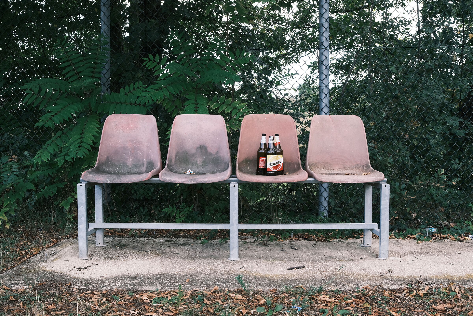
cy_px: 158
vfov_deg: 37.9
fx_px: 460
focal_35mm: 35
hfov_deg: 54.4
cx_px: 236
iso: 500
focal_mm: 23
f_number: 5.6
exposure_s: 1/125
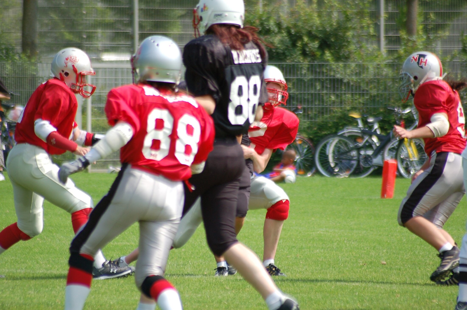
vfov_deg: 3.0
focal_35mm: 450
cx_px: 234
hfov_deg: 4.6
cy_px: 155
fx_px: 5826
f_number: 5.6
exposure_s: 1/1000
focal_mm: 300
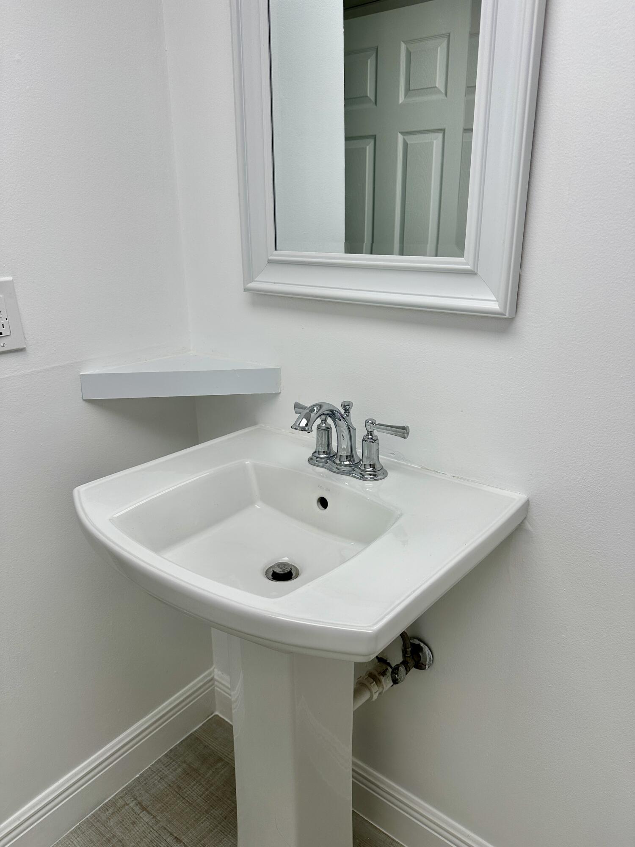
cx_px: 318
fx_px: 587
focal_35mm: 24
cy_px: 424
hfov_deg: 56.8
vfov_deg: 71.6
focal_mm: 6.86
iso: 80
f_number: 1.78
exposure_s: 1/444
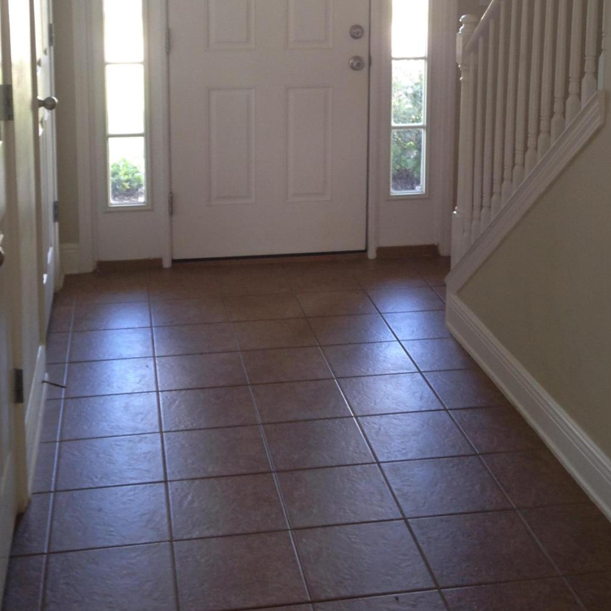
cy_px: 112
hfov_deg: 30.6
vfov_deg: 29.8
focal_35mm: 56
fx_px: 1118
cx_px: 323
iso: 50
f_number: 2.4
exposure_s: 1/20
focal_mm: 4.12
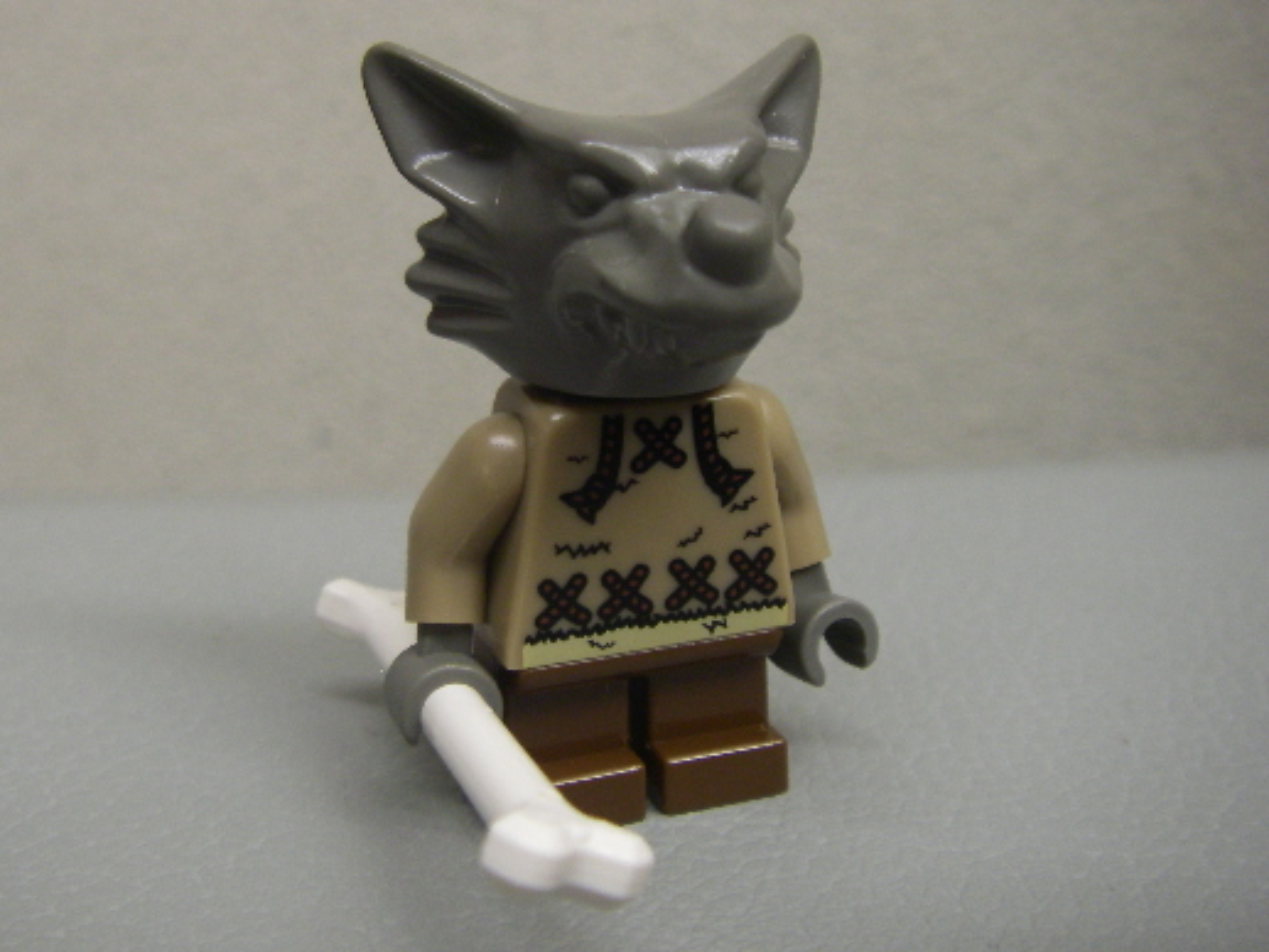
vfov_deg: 30.8
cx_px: 562
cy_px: 405
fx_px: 1723
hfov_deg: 40.4
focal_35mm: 47
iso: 160
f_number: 3.3
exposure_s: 1/6
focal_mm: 6.3
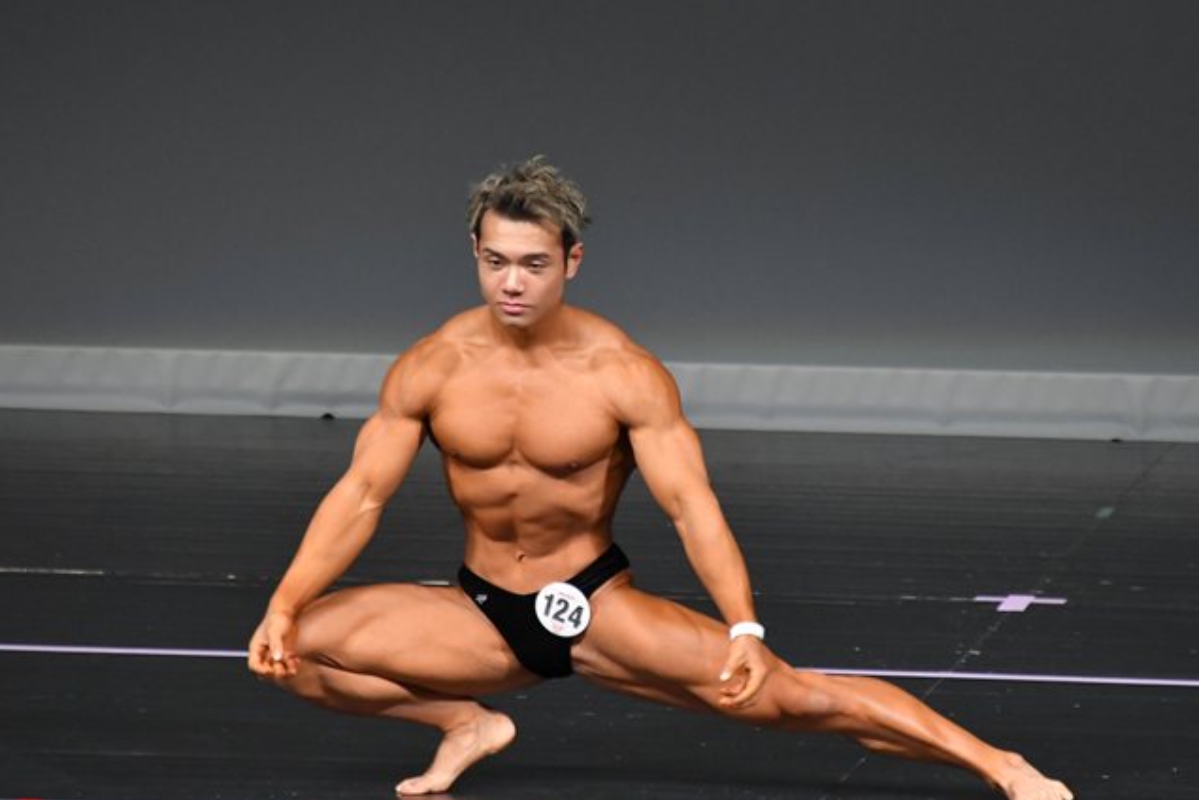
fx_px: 18250
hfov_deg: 3.8
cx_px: 651
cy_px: 470
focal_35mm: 548
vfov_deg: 2.5
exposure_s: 1/400
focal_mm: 300
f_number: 5.6
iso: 4000
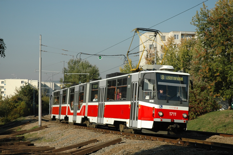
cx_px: 116
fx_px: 485
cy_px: 78
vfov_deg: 18.1
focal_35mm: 75
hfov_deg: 27.0
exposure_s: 1/1000
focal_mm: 50
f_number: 6.3
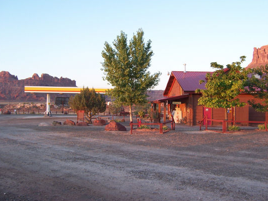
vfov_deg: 38.6
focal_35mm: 37
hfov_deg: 50.1
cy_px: 90
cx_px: 147
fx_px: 286
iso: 80
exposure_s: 1/45
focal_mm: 5.5
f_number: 3.4
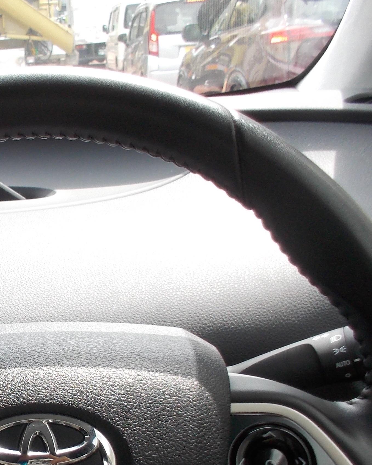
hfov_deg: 23.9
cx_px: -1
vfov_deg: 30.5
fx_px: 840
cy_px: 338
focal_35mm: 61
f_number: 3.3
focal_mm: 4.1
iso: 80
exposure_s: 1/125
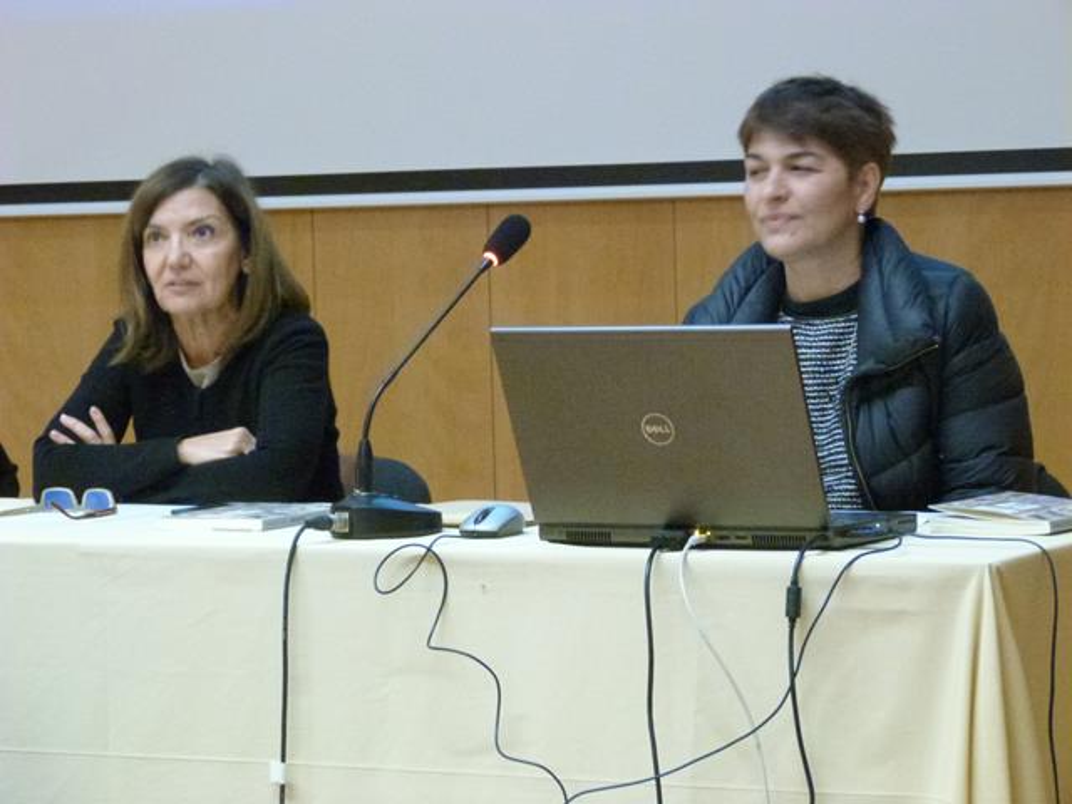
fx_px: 3592
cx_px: 536
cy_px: 402
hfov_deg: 17.0
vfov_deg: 12.8
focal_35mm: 116
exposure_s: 1/8
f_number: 3.5
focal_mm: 20.8
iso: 1000
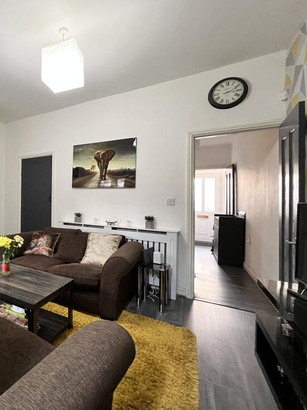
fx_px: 213
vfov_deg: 87.7
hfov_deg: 62.3
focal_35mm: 18
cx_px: 41
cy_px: 199
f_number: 1.8
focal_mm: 1.57
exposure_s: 1/60
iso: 500
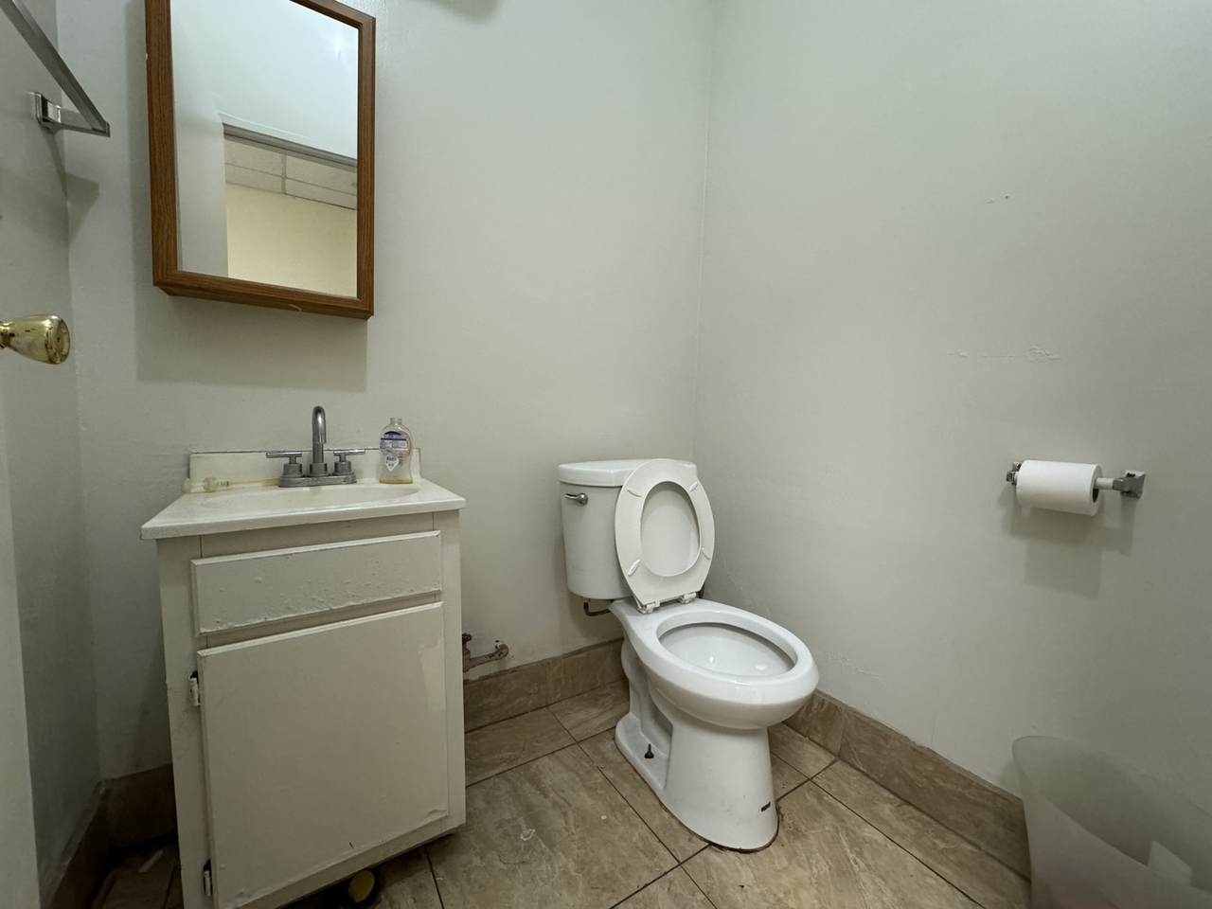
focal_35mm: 14
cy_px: 454
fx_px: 490
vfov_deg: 85.7
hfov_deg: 102.1
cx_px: 606
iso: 320
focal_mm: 2.22
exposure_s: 1/60
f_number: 2.2
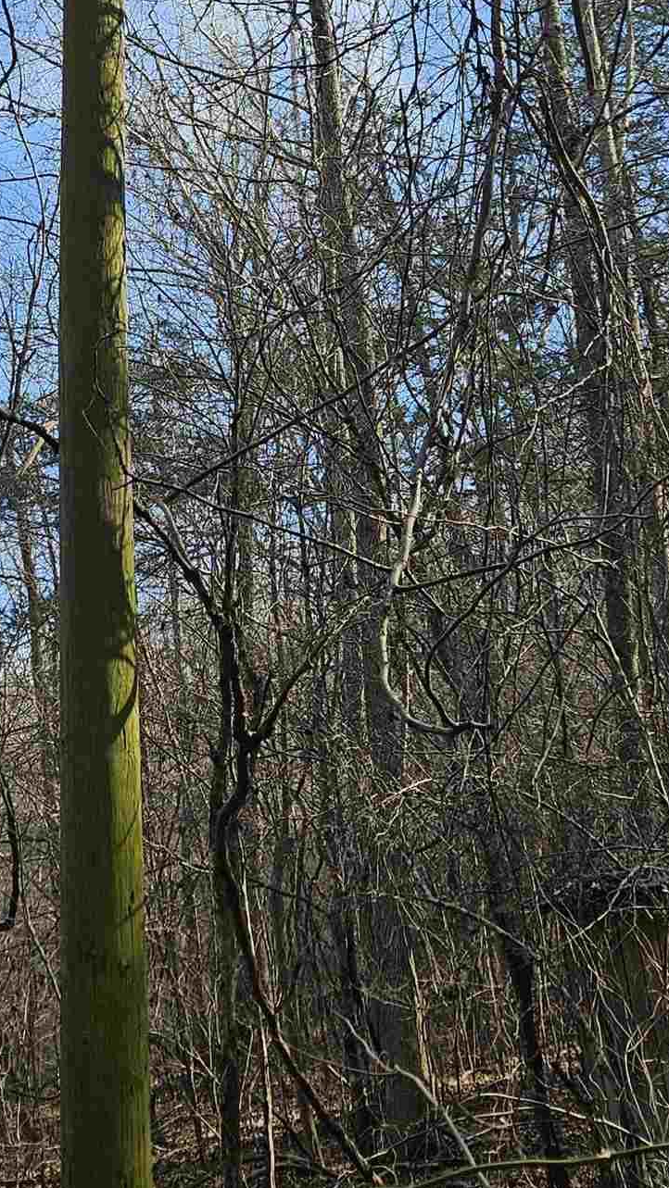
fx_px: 1892
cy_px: 141
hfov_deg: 19.9
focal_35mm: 60
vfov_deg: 33.2
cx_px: 164
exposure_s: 1/838
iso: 25
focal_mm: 5.4
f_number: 1.8
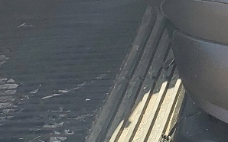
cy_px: -115
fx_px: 919
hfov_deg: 13.6
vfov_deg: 8.5
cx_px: 298
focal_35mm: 148
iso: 50
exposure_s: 1/625
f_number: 1.5
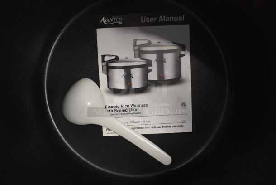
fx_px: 207
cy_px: 92
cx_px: 138
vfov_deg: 48.0
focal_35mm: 27
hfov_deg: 67.3
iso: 3600
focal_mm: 18
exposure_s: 1/125
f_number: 3.5
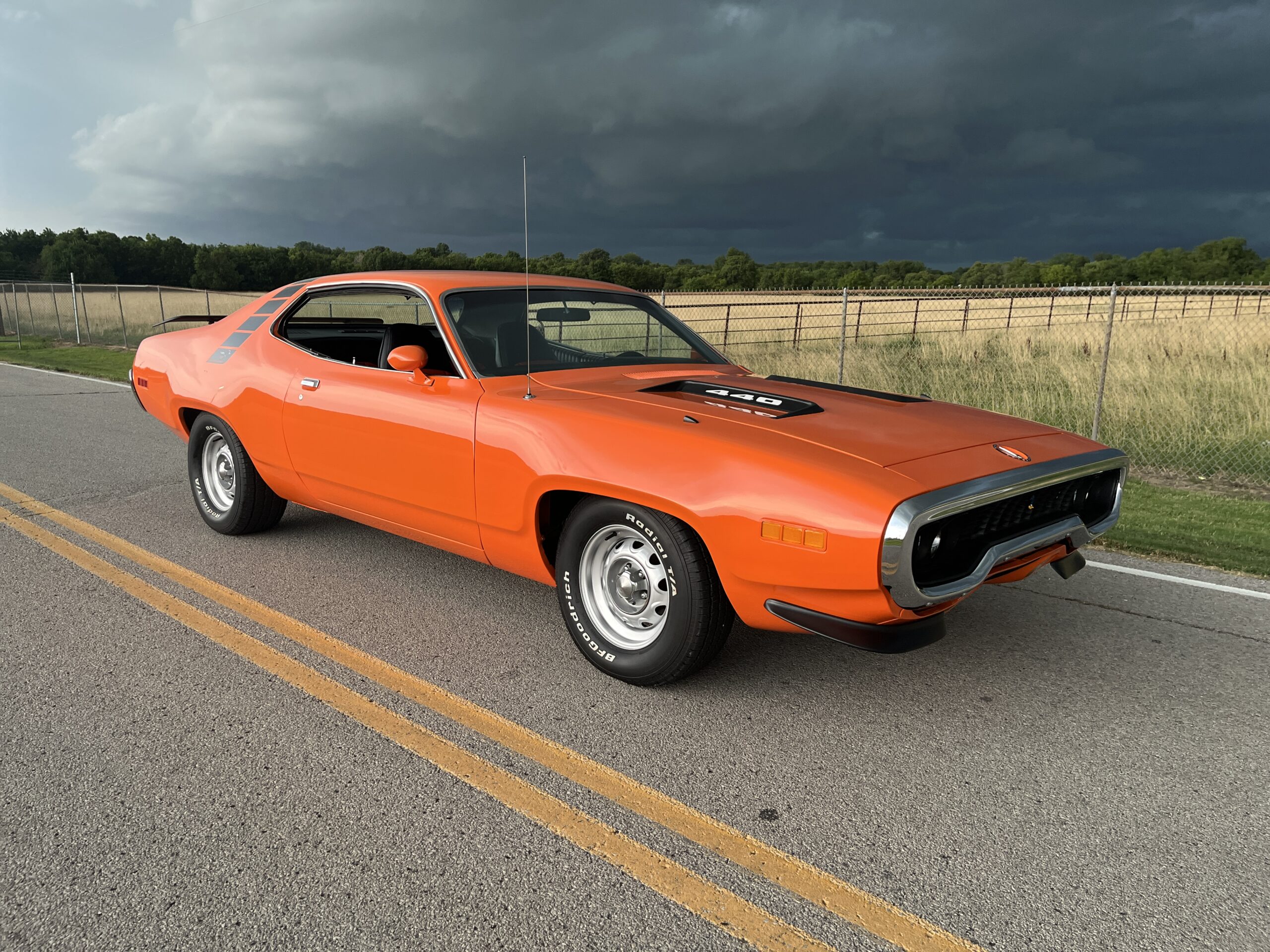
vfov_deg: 53.1
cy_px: 476
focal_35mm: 26
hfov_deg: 67.3
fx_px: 954
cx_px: 635
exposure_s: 1/85
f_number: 1.6
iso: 125
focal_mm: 5.1
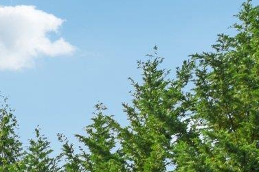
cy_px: 433
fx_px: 626
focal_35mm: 87
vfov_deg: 12.1
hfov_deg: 20.9
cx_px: -93
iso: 200
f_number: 8
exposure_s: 1/250
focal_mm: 16
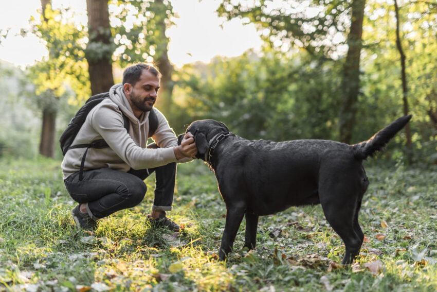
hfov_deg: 39.6
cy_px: 146
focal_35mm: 50
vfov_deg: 27.0
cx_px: 218
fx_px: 607
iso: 320
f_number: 1.4
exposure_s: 1/500
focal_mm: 50
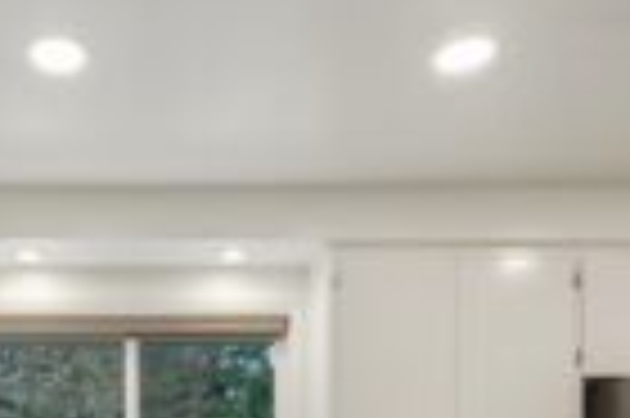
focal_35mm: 40
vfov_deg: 29.5
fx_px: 699
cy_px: 479
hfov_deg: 46.1
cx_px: 130
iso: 400
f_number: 9
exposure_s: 1/125
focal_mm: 14
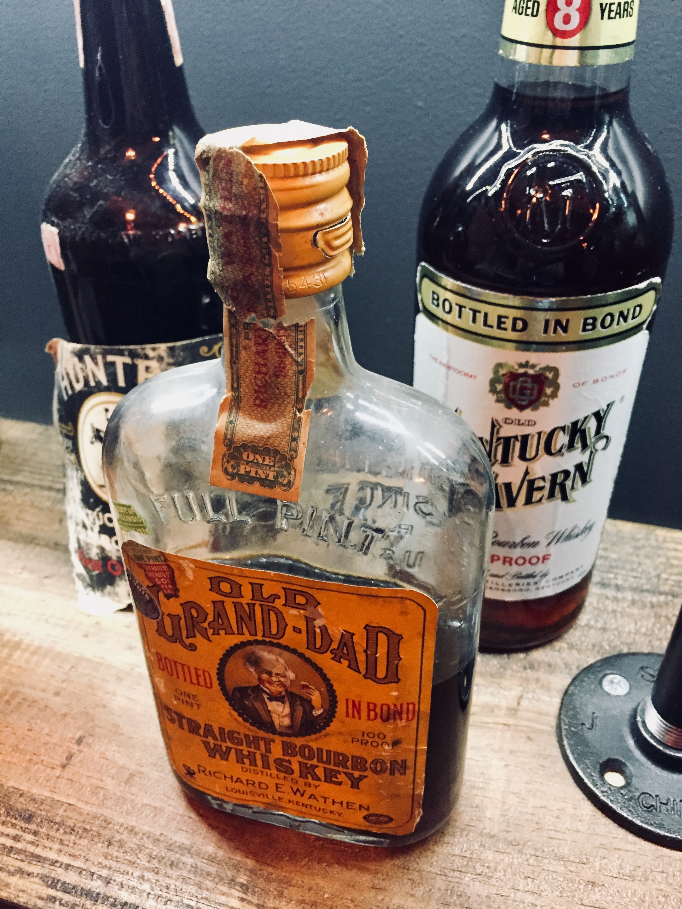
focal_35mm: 29
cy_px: 454
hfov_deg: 48.2
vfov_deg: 61.7
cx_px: 341
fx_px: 762
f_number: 2.2
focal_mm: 4.15
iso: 250
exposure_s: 1/30
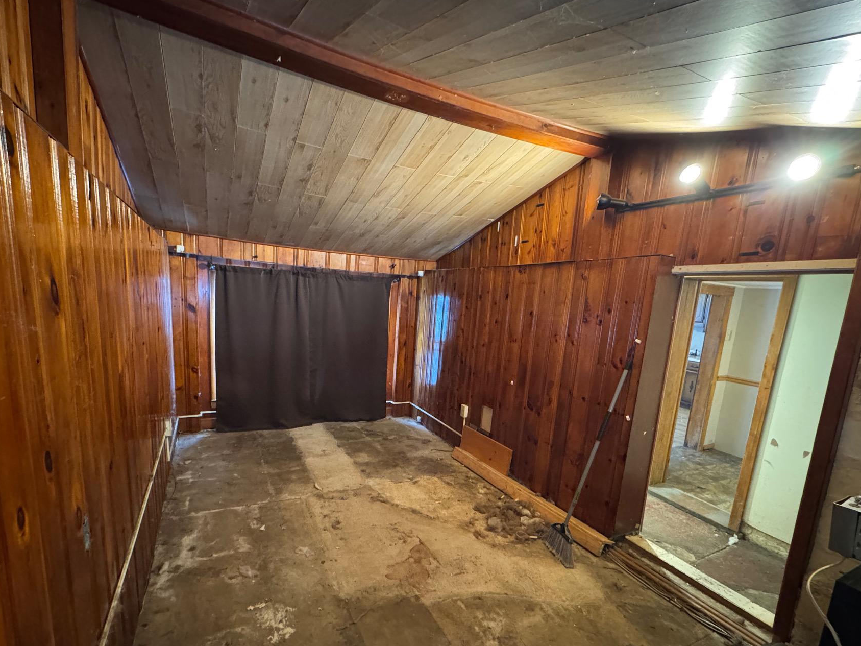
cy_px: 369
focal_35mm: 17
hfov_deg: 91.0
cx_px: 418
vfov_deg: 74.3
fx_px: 423
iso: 1250
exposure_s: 1/30
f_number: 2.2
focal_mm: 2.22
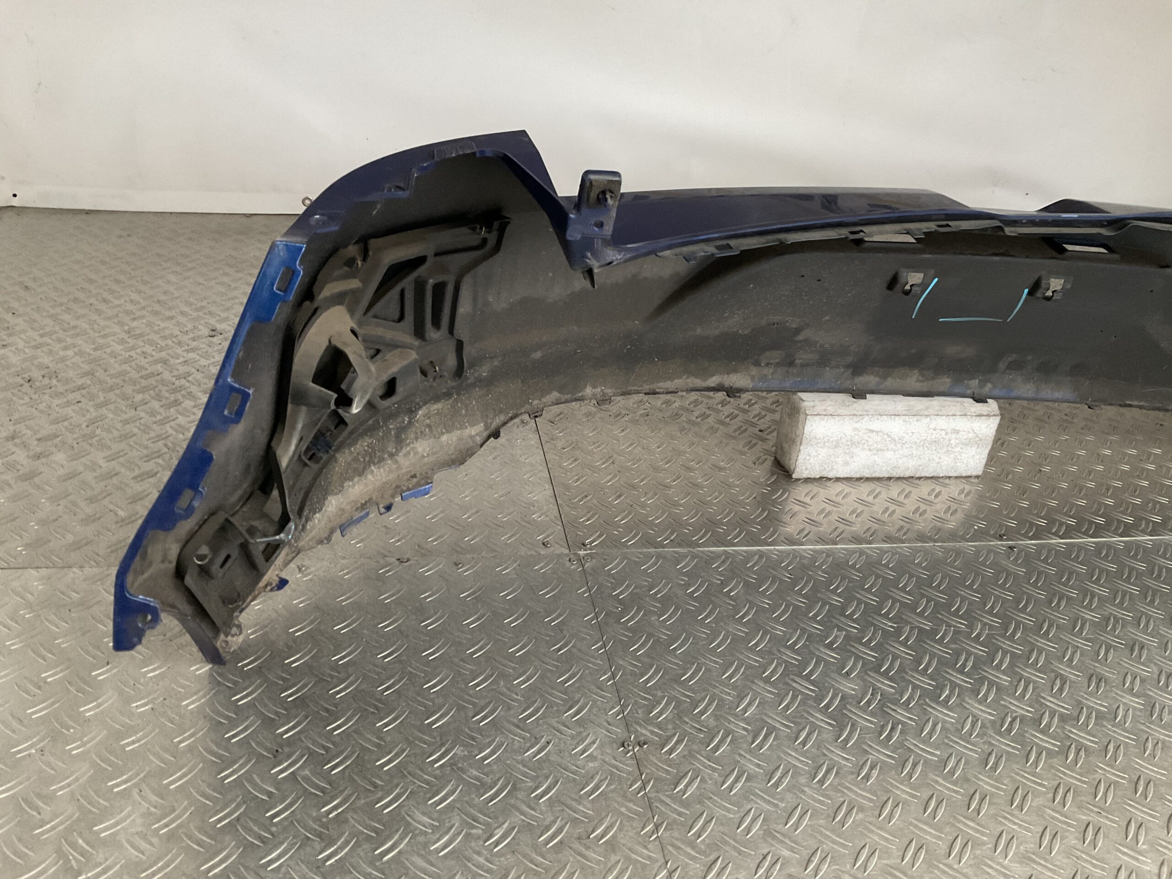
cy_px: 440
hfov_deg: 61.7
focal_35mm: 29
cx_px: 586
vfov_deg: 48.2
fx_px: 982
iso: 200
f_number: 1.8
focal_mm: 3
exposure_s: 1/50
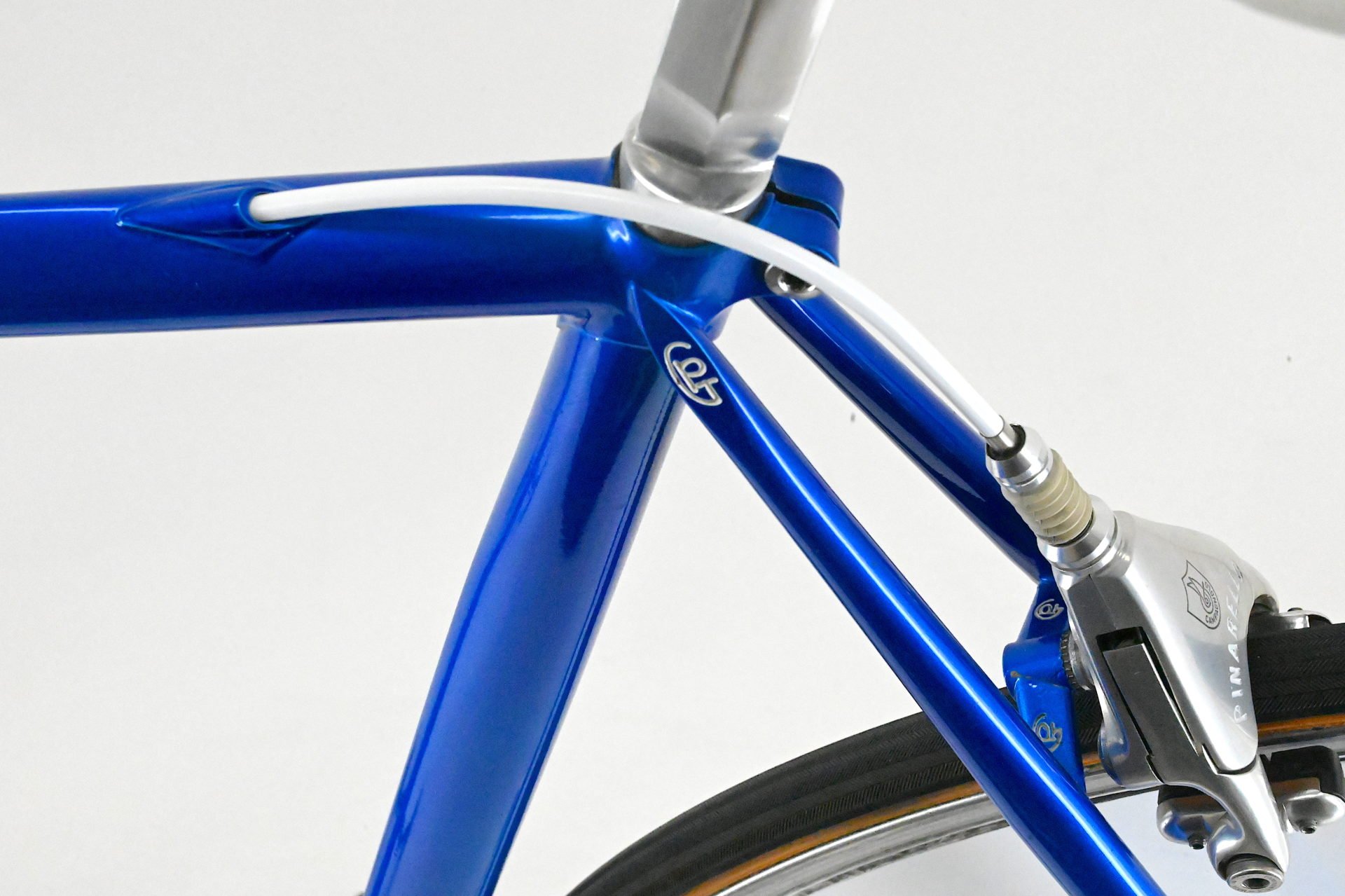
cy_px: 448
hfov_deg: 28.9
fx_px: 2614
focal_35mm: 70
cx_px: 672
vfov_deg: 19.4
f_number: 20
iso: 28800
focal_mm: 70
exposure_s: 1/640
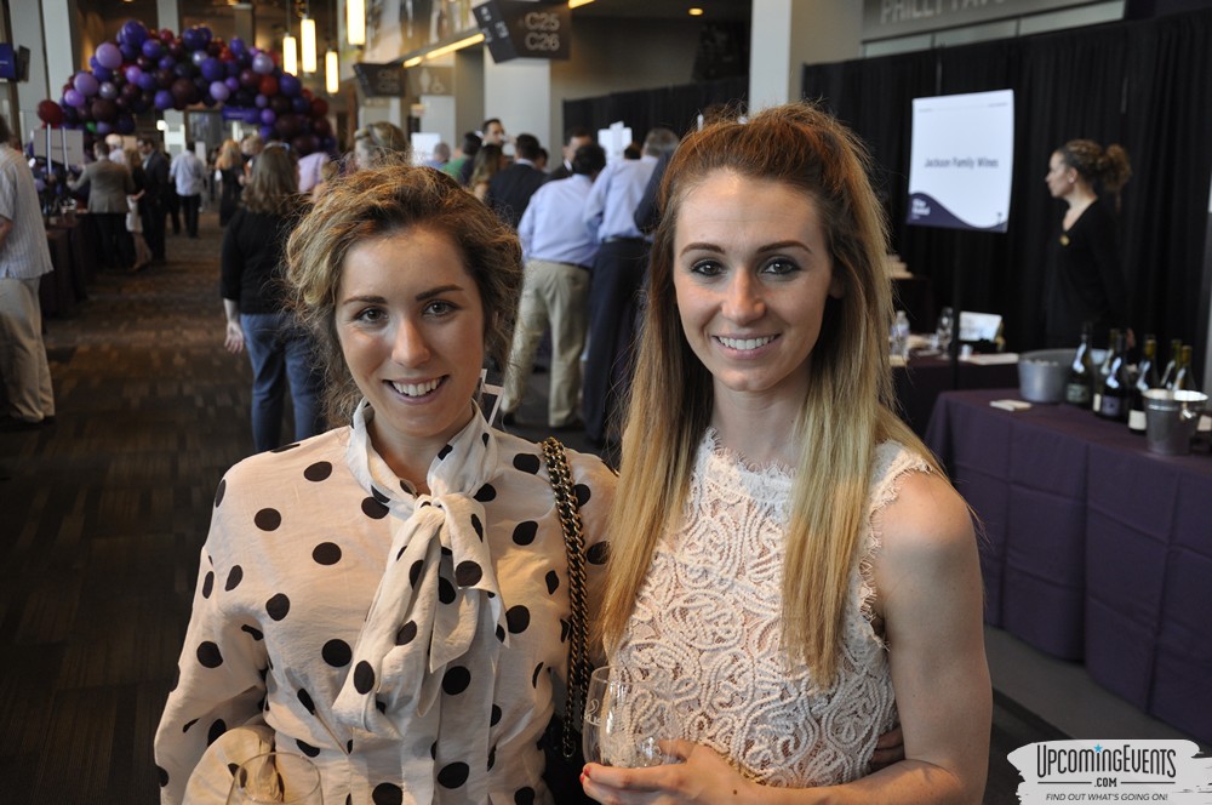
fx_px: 1412
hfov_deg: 46.5
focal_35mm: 42
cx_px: 606
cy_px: 402
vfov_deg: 31.8
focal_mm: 28
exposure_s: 1/60
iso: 400
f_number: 5
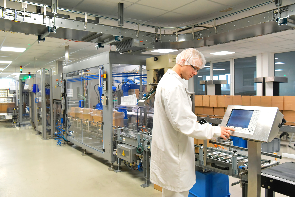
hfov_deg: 60.3
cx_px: 148
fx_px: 254
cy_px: 98
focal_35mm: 31
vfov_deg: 42.4
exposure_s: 1/320
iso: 3200
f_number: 5.6
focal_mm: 31
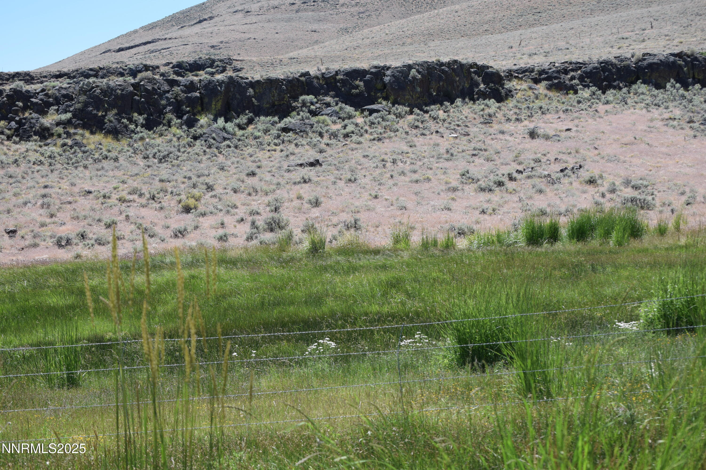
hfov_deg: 24.6
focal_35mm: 82
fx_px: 1618
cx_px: 353
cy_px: 235
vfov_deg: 16.6
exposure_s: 1/320
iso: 200
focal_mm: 55
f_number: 9
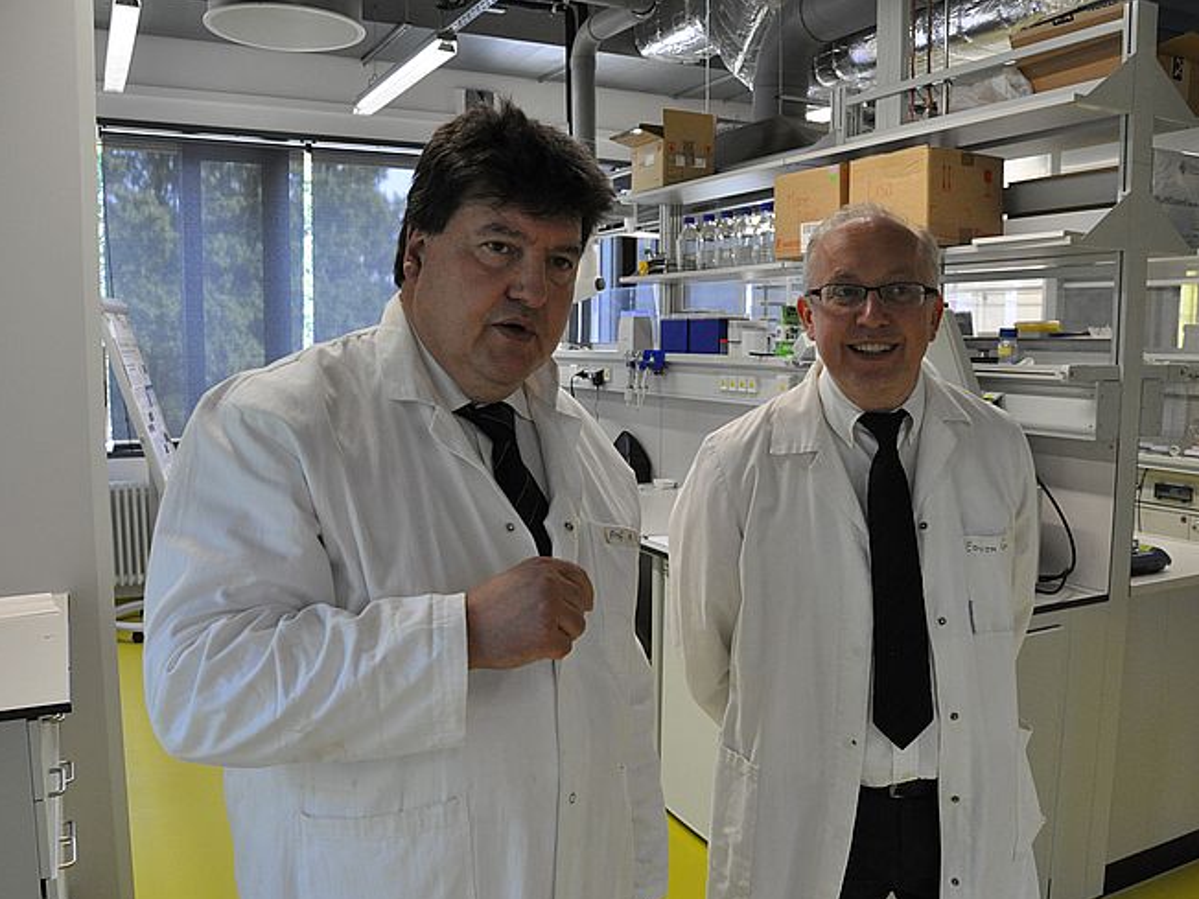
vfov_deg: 46.8
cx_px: 655
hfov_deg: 59.9
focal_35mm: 30
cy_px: 457
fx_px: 1039
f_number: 5.6
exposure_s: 1/125
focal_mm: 18
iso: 1000
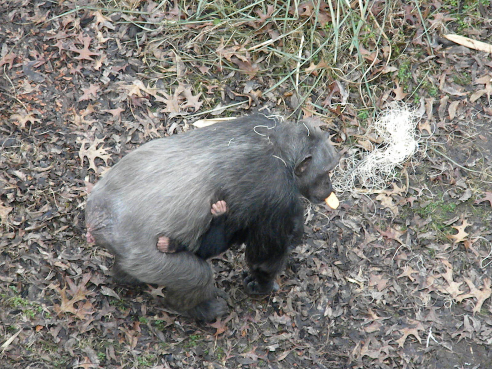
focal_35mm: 260
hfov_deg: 7.6
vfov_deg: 5.7
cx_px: 246
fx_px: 3695
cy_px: 184
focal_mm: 46.2
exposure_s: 1/367
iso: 880
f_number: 5.3
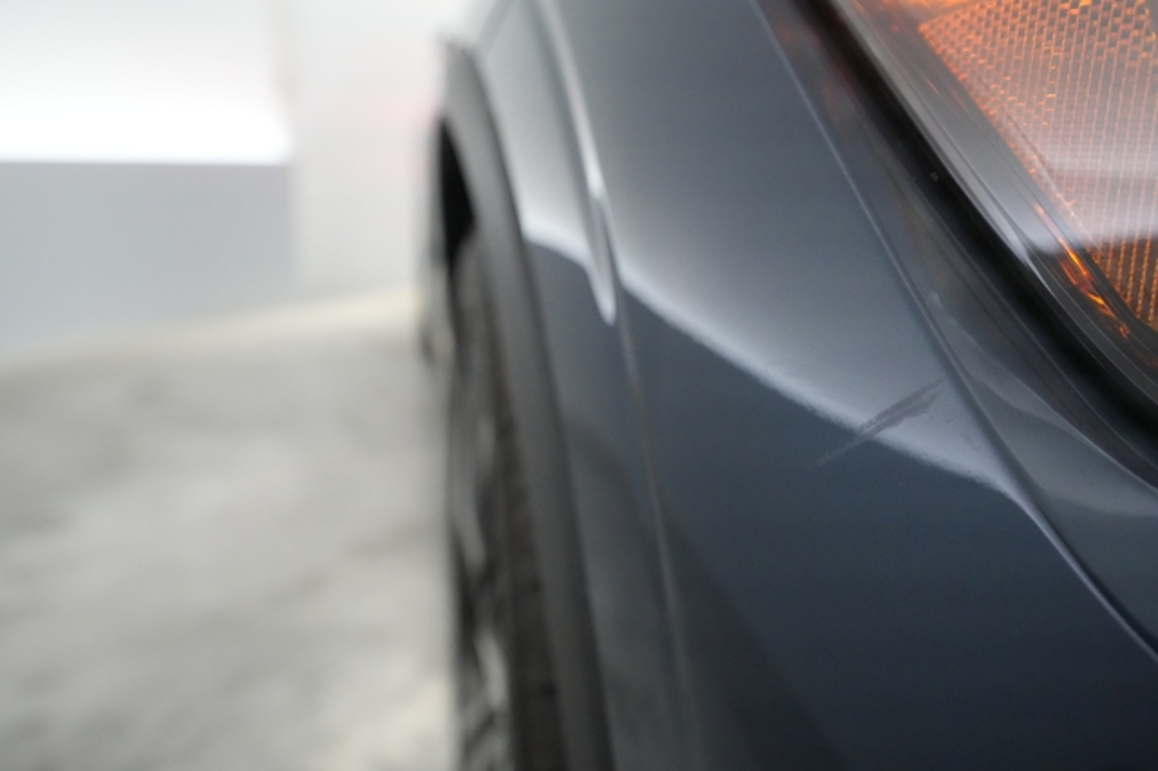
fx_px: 900
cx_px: 579
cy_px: 386
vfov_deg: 46.4
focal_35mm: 28
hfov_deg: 65.5
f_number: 5
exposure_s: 1/250
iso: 8000
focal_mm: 28
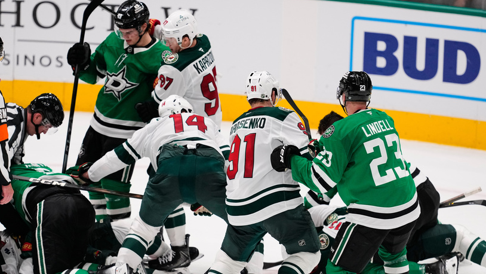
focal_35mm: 527
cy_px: 159
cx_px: 219
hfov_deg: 4.1
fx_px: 6792
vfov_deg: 2.3
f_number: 3.2
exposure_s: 1/2000
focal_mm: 400
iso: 2500
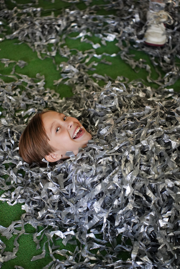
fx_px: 562
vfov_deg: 27.0
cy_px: 134
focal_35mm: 75
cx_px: 90
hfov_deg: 18.2
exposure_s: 1/500
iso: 6400
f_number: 2.8
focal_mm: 75
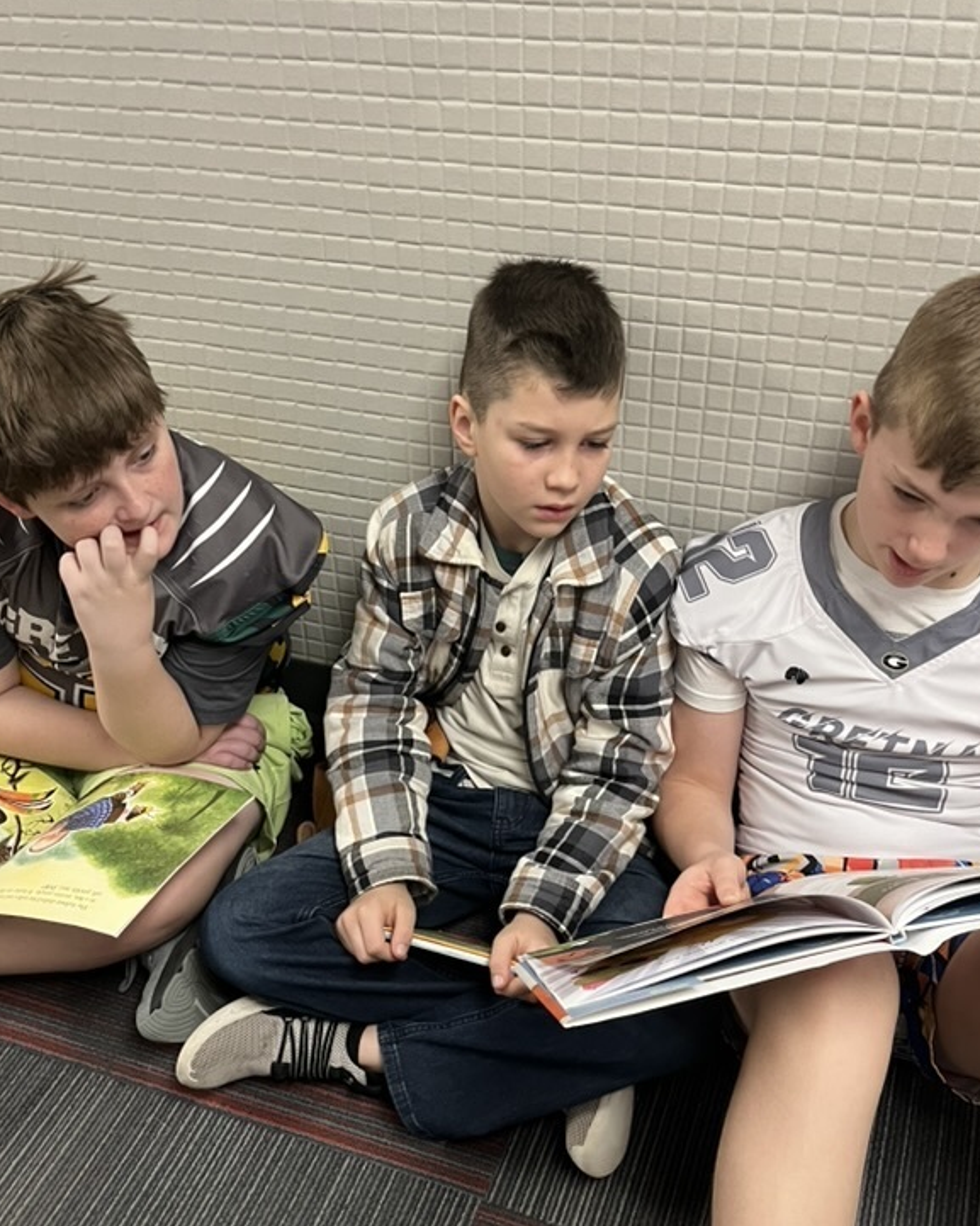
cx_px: 462
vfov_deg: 50.1
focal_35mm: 36
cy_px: 710
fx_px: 1306
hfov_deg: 41.1
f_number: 1.6
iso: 250
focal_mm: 5.1
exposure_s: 1/60
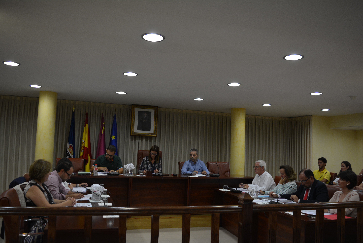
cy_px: 122
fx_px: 303
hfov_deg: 61.9
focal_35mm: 30
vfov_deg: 43.7
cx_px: 182
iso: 500
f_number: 4
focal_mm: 20
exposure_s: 1/60
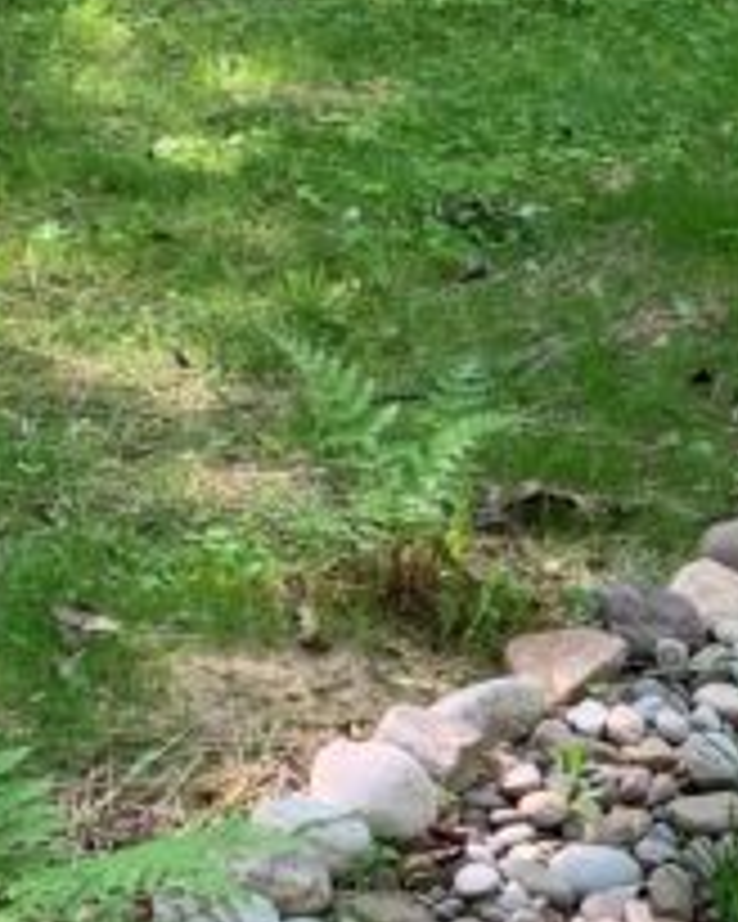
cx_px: 945
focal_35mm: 127
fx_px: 3467
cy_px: 801
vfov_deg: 15.0
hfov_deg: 11.8
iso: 25
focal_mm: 4.25
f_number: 1.8
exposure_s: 1/122
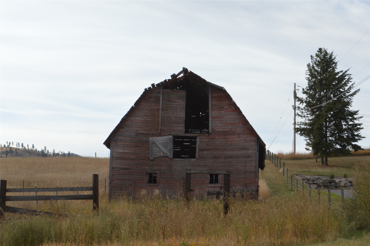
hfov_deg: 28.1
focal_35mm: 72
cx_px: 185
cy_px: 123
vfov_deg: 18.9
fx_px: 739
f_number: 20
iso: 100
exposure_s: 1/30
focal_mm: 48
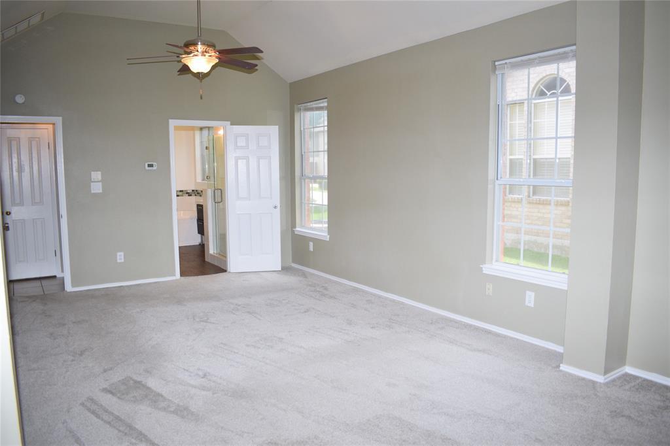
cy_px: 223
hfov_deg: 67.4
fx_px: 502
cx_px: 335
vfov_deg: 47.9
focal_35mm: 27
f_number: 4.5
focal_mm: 18
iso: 400
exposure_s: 1/80
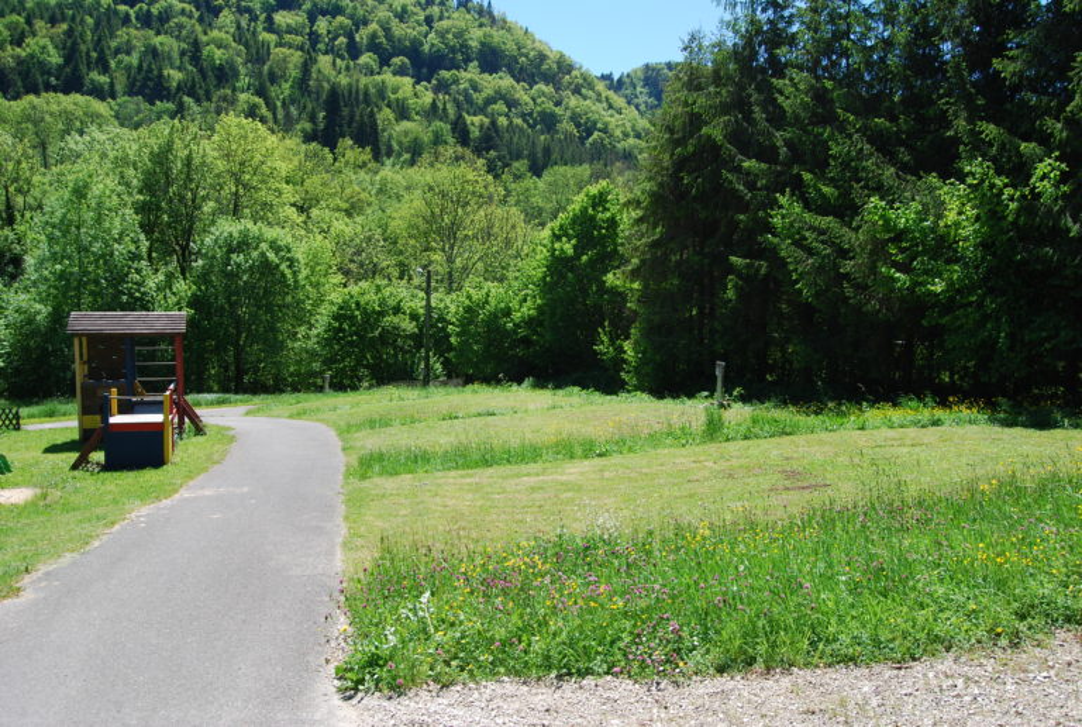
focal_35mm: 27
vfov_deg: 48.2
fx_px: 813
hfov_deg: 67.3
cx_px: 541
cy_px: 364
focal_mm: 18
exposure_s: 1/160
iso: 100
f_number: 7.1
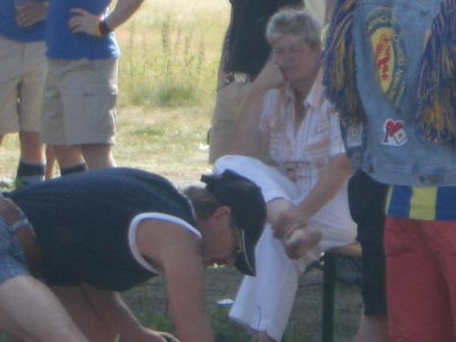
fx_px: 3781
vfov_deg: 5.2
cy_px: 88
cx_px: 549
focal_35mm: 287
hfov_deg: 6.9
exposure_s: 1/160
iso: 50
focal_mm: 17.4
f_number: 4.8
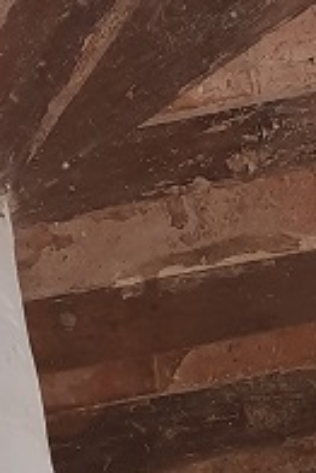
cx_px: 330
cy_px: -77
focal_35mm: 143
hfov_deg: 9.5
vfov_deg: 14.0
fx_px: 1879
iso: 100
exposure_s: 1/50
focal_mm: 4.6
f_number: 2
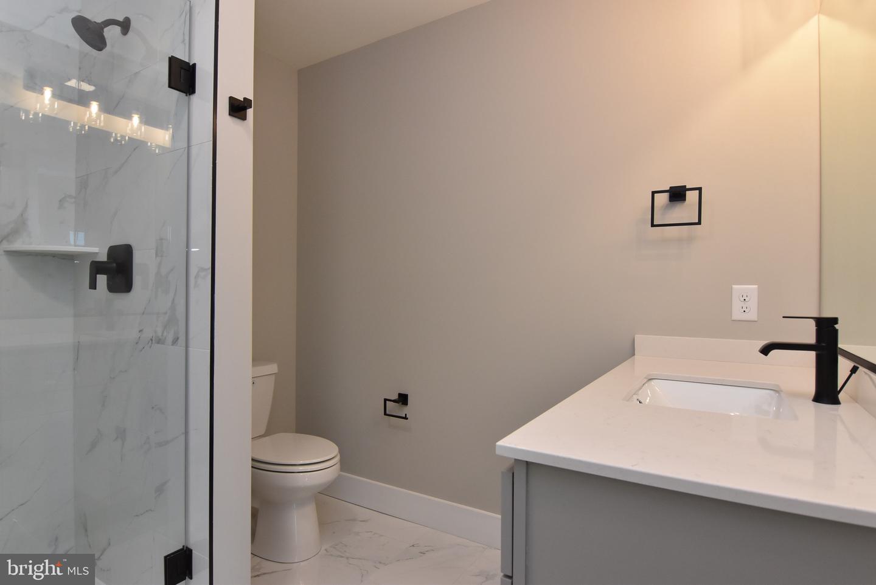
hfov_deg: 90.0
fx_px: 438
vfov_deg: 67.5
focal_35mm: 18
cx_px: 438
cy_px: 292
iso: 800
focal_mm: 12
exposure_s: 1/60
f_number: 8
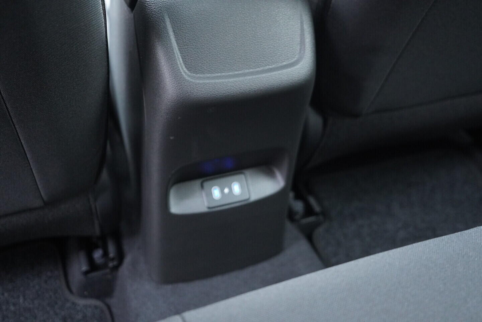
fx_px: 482
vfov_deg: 36.9
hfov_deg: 53.1
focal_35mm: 36
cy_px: 161
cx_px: 241
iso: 3200
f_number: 2.8
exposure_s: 1/40
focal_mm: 24
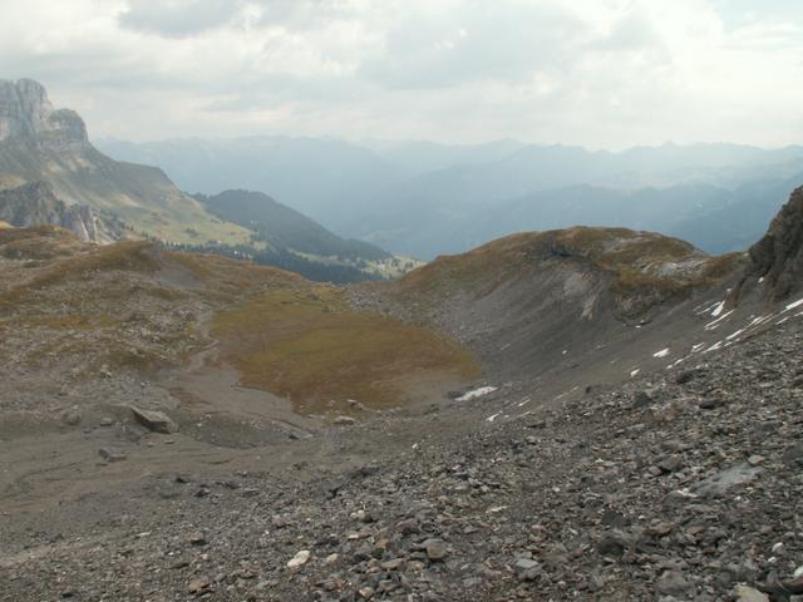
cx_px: 402
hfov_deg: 52.6
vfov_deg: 40.7
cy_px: 301
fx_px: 812
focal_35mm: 35
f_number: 5.6
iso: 50
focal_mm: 5.86
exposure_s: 1/200
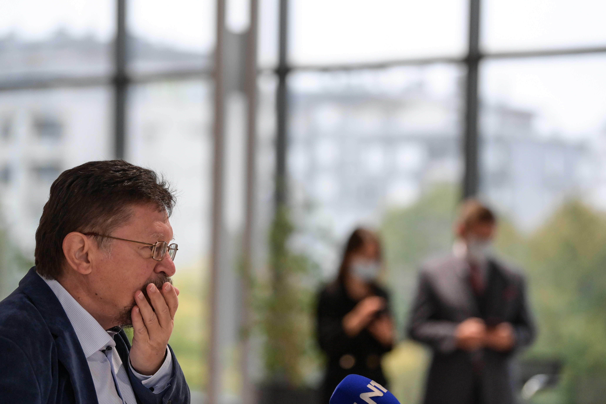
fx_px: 2020
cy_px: 202
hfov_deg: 17.1
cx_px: 303
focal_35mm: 120
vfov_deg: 11.4
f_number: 2.8
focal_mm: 120
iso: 4000
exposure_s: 1/640
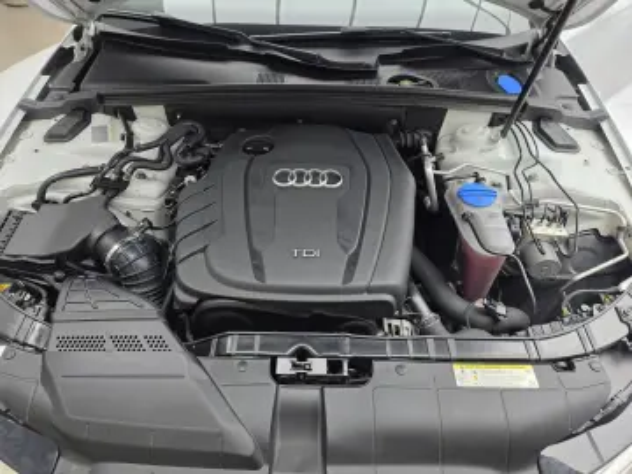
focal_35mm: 23
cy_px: 237
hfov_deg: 73.9
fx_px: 420
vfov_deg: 58.9
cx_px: 316
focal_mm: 6.25
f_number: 1.7
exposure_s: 1/100
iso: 64
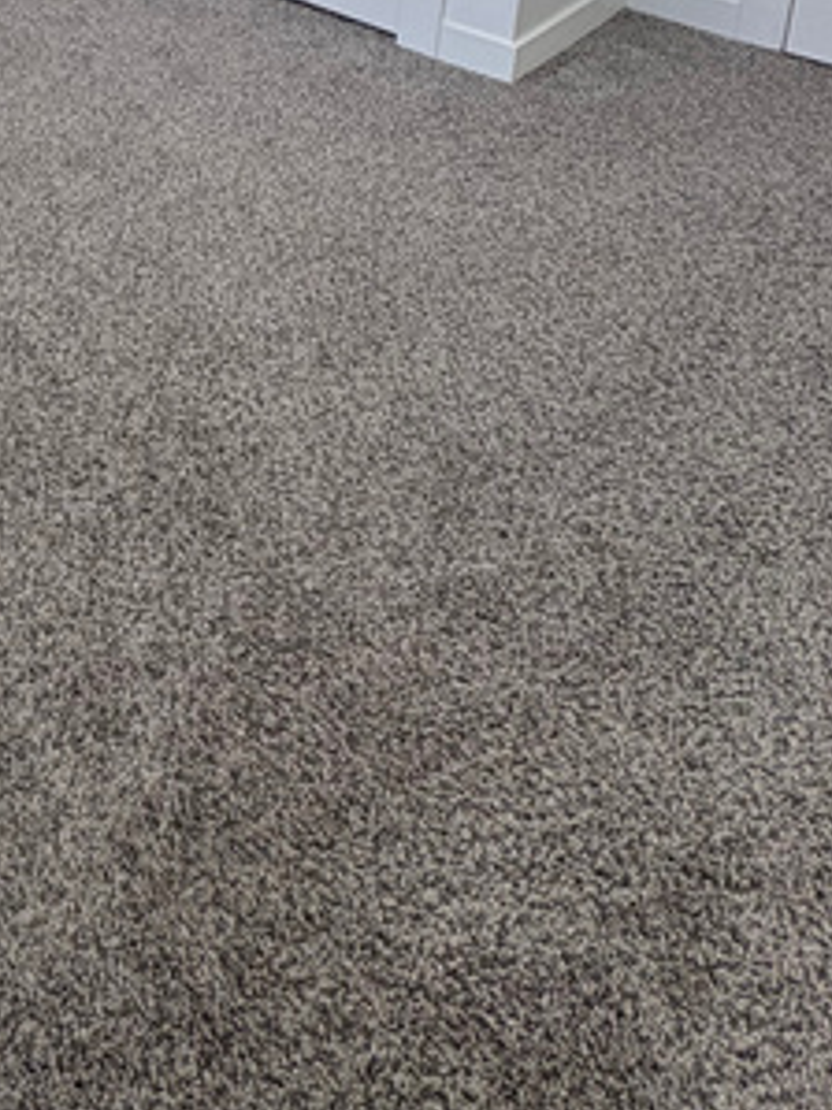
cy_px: -245
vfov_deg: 37.6
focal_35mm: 36
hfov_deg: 31.8
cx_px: -208
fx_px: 1155
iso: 125
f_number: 2.2
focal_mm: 2.22
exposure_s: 1/99
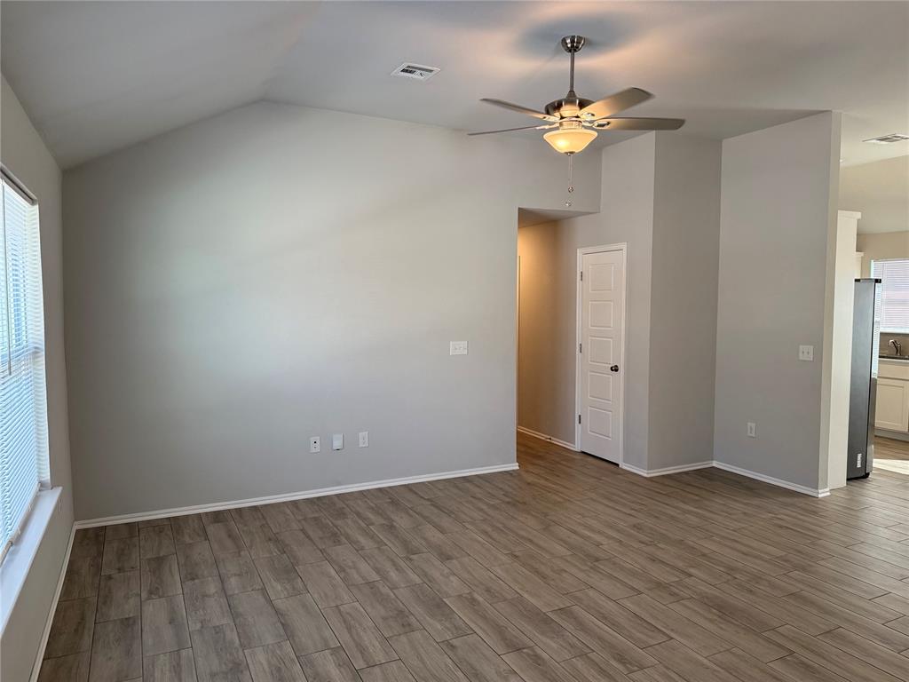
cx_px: 454
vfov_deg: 56.8
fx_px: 630
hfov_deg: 71.6
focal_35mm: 24
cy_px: 341
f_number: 1.78
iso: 160
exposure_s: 1/154
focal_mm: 6.76
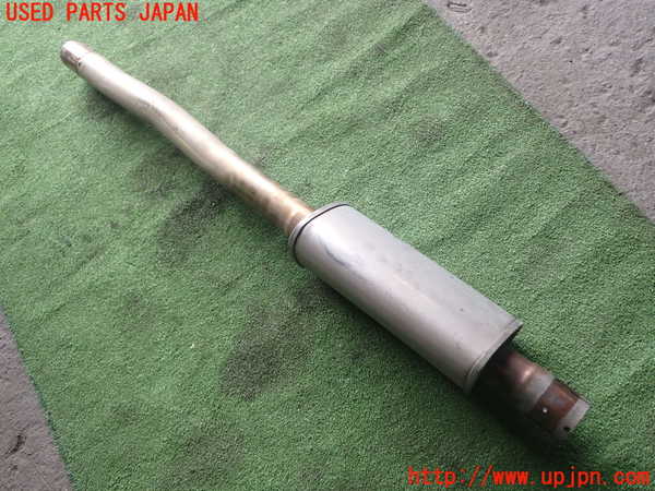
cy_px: 246
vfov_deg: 46.8
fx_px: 568
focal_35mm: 30
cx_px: 328
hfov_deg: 60.0
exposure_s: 1/60
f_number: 2.3
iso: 125
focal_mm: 5.4
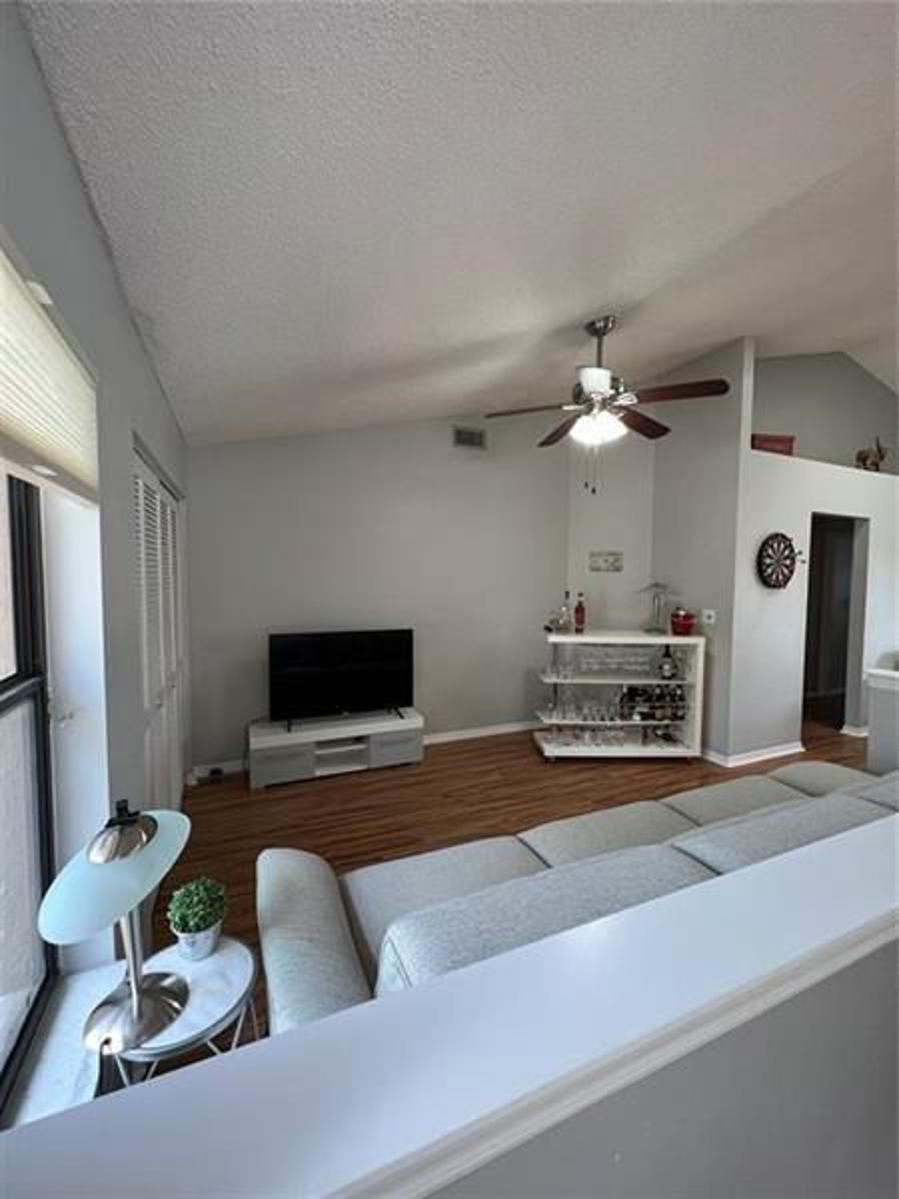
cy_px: 600
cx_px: 450
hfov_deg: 89.9
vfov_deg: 106.2
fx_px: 450
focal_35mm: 13
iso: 160
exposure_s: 1/60
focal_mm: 1.57
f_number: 1.8
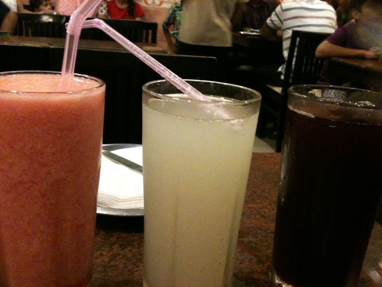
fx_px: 386
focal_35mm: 35
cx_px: 191
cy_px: 144
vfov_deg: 40.7
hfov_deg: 52.6
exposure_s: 1/10
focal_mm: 3.85
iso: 500
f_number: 2.8
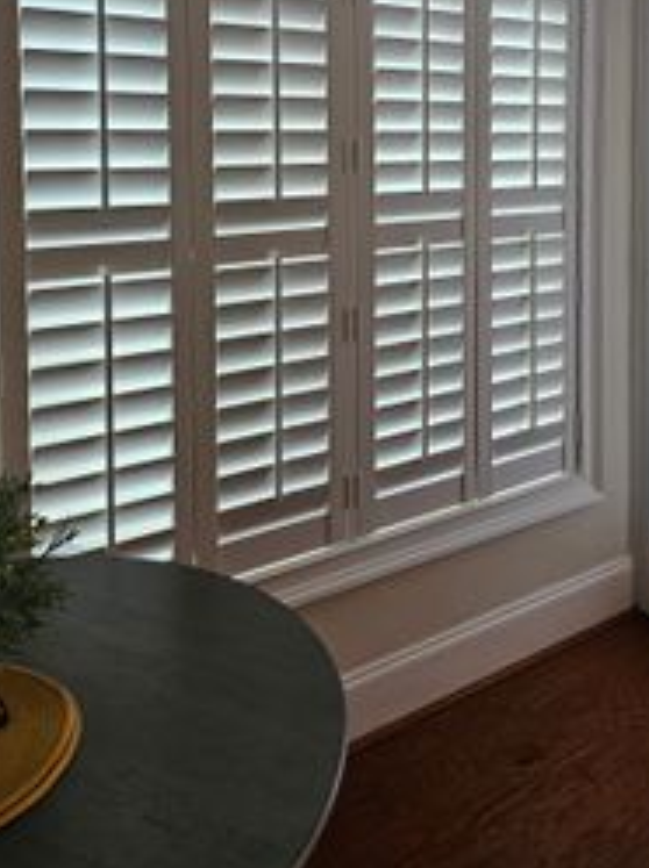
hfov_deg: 38.1
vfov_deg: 48.0
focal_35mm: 37
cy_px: 202
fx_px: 927
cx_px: 443
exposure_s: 1/120
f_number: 1.7
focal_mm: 6.3
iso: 100
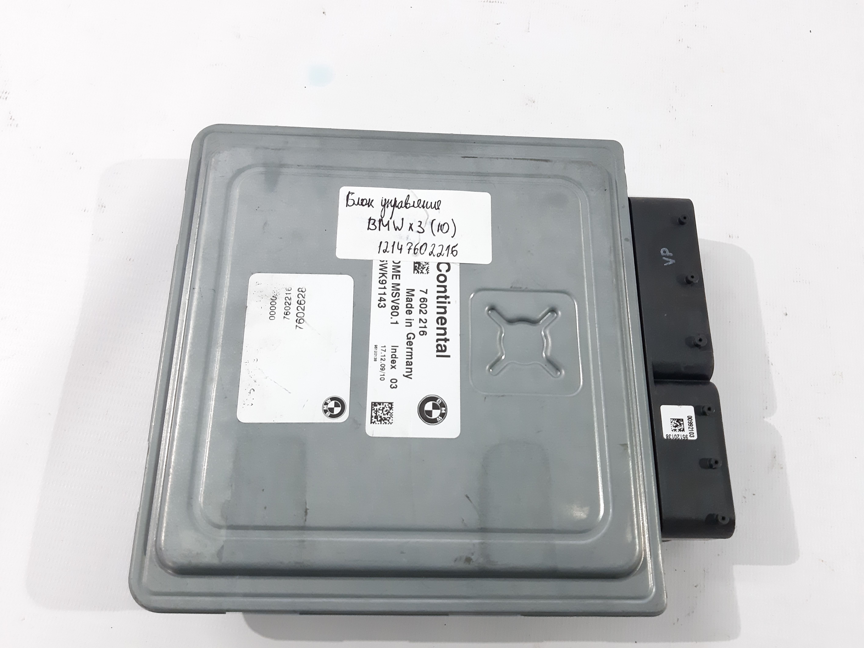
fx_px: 674
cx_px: 432
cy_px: 324
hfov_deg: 65.3
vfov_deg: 51.4
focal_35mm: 27
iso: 250
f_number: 1.7
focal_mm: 3.93
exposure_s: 1/50
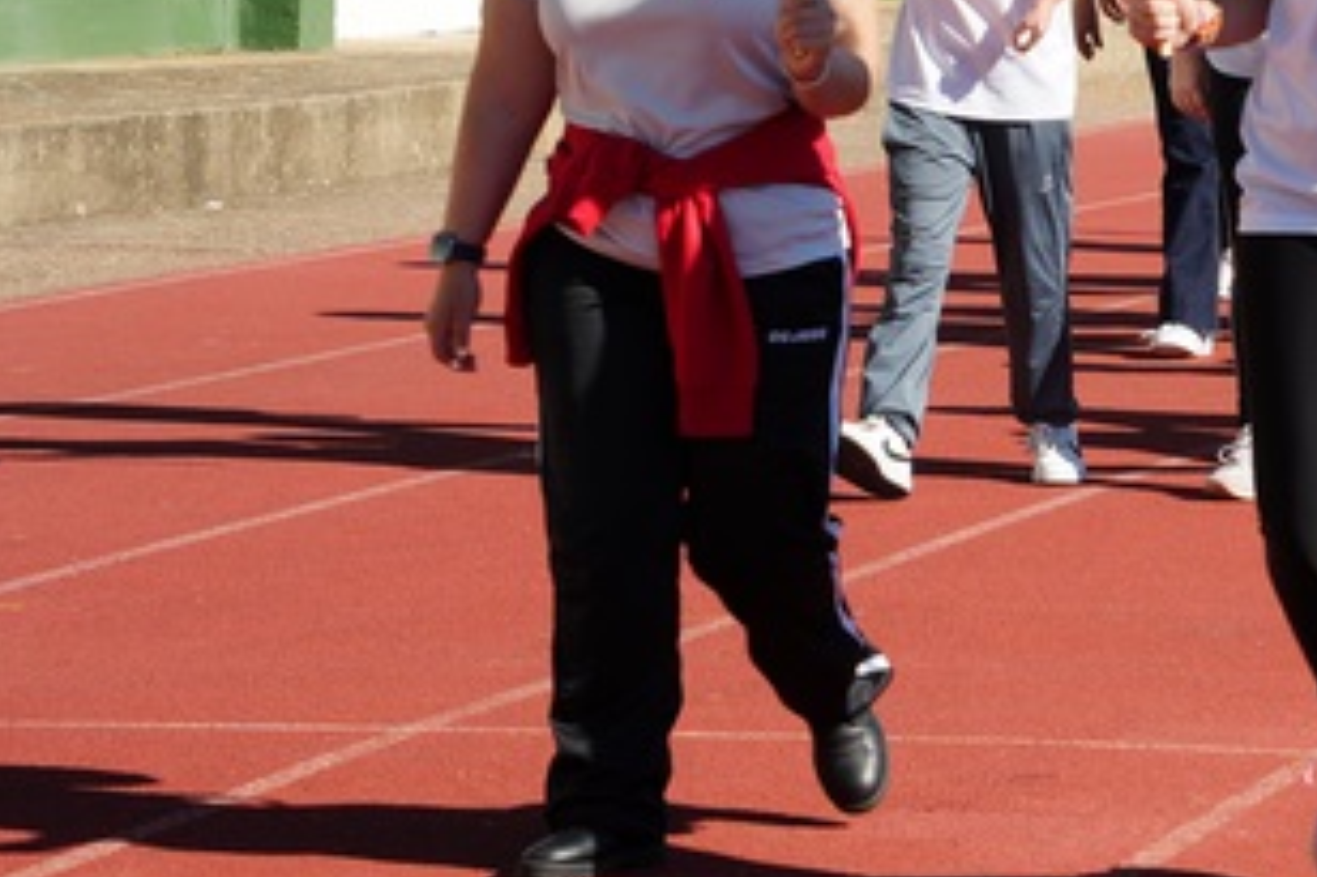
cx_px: 1668
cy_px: 255
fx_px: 8263
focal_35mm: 226
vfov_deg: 6.1
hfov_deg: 9.0
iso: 100
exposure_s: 1/200
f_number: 9
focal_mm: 87
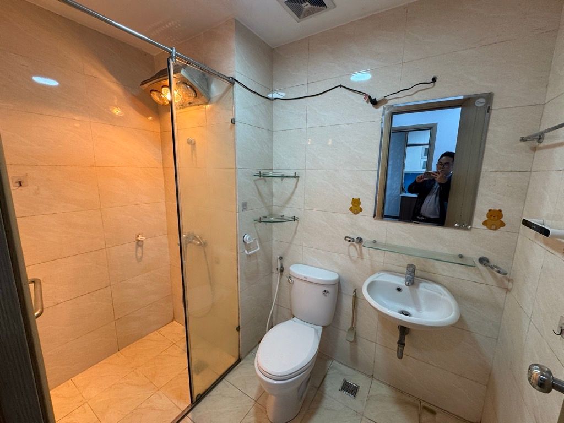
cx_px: 282
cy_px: 212
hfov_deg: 102.1
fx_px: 228
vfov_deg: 85.7
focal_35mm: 14
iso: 125
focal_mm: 2.22
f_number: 2.2
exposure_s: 1/100
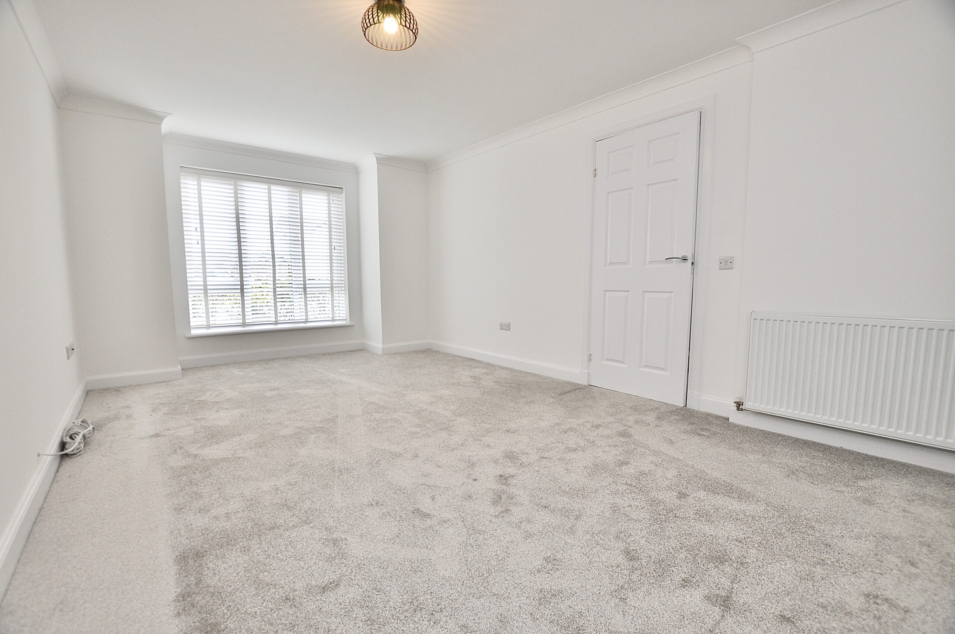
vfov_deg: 77.2
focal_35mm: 15
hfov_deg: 100.5
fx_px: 397
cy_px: 317
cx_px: 478
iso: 400
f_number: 5
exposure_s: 1/100
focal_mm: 10
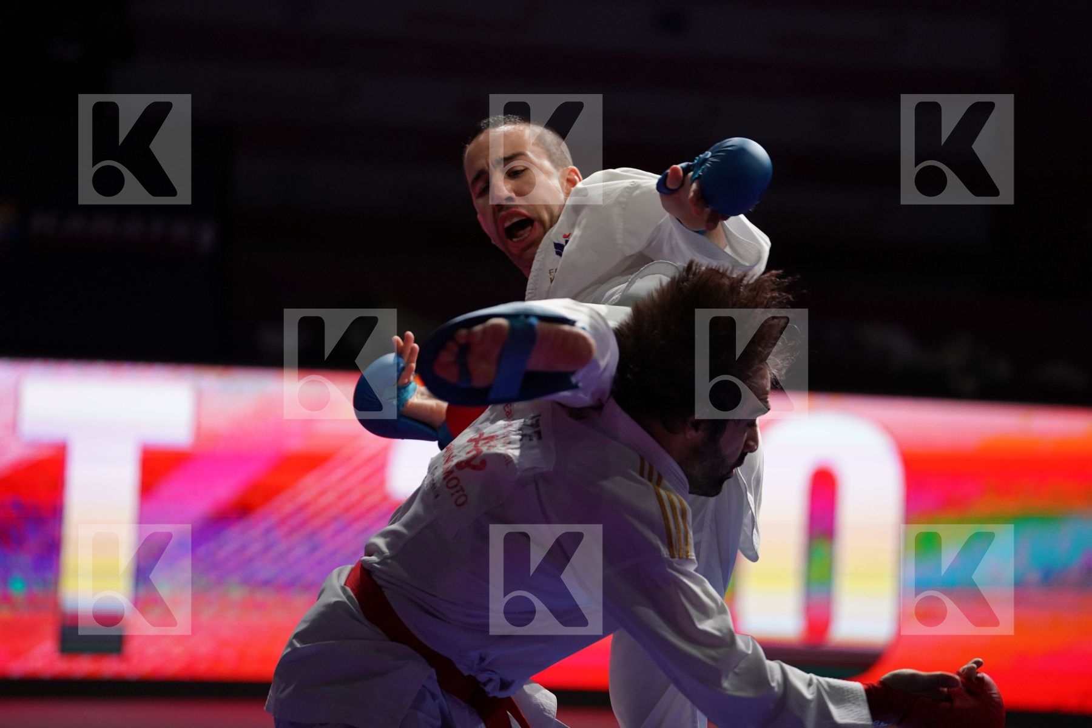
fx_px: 5733
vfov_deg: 7.3
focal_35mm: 189
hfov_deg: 10.9
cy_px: 364
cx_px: 546
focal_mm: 189
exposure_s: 1/1000
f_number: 2.8
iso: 2500
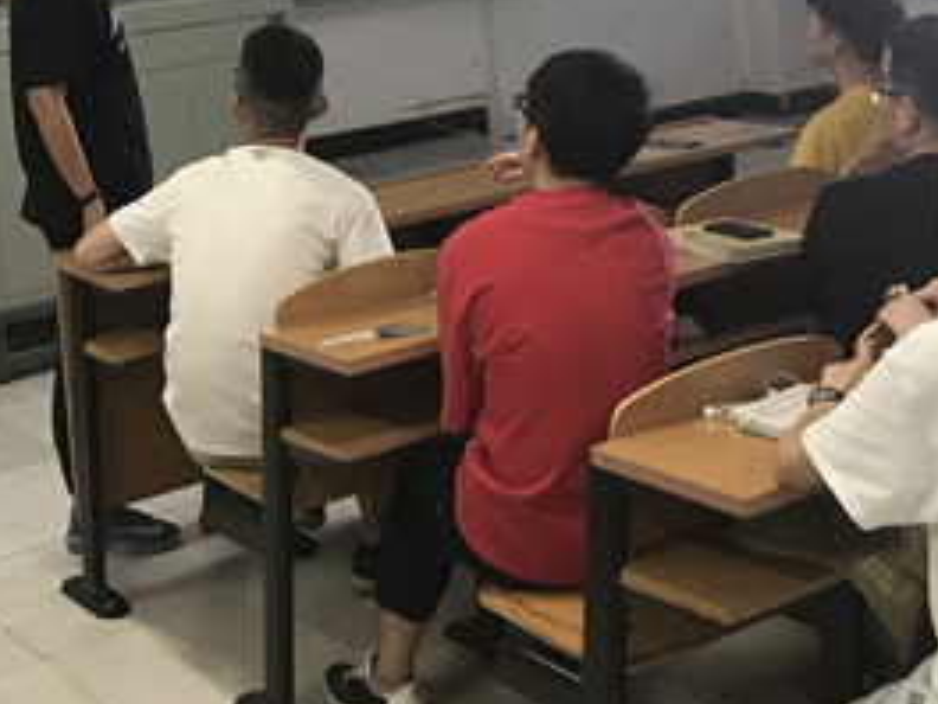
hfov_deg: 28.4
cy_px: -75
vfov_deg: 20.6
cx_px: 323
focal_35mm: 68
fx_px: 1843
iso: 40
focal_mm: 3.99
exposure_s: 1/25
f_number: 1.8
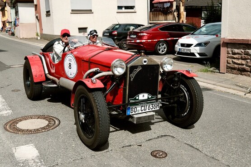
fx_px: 272
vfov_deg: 34.2
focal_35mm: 39
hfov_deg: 49.6
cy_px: 77
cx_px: 121
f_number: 5.6
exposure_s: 1/2400
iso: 320
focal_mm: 24
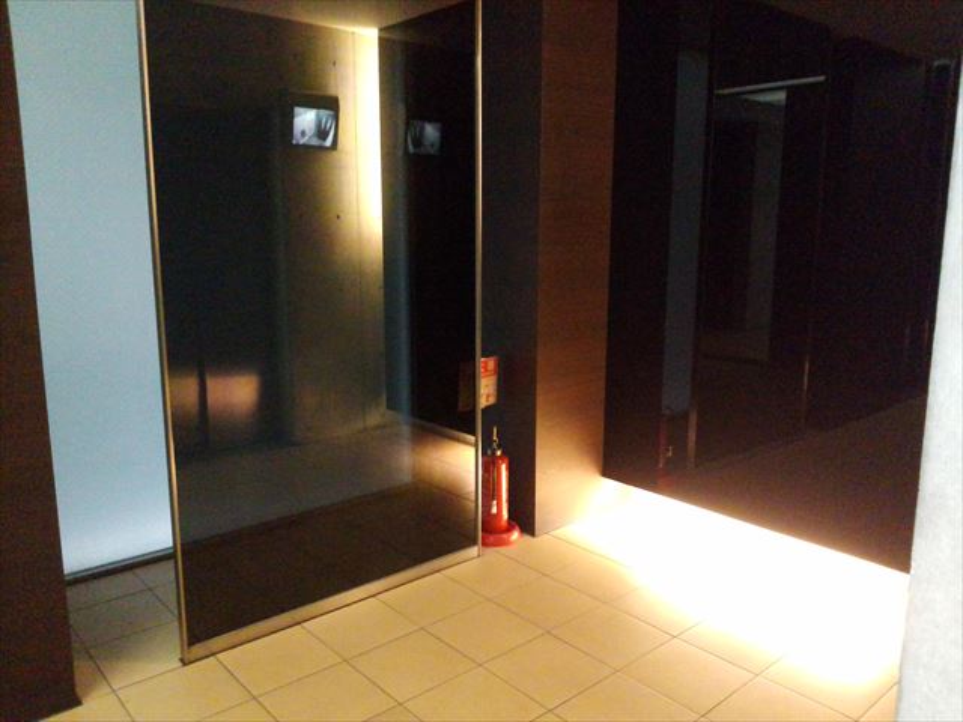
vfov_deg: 51.4
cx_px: 482
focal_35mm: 27
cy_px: 361
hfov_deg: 65.3
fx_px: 751
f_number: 2.4
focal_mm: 2.87
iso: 1018
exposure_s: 1/16.9
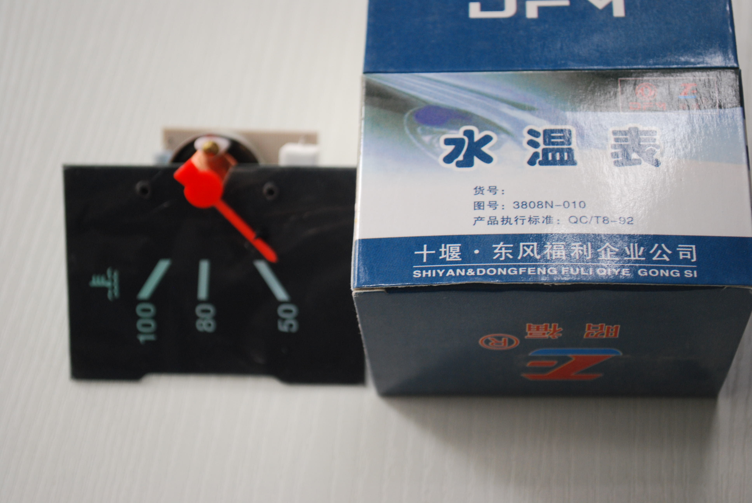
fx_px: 1506
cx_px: 376
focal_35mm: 72
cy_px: 252
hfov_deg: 28.0
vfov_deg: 19.0
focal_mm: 48
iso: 400
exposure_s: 1/30
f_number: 5.6
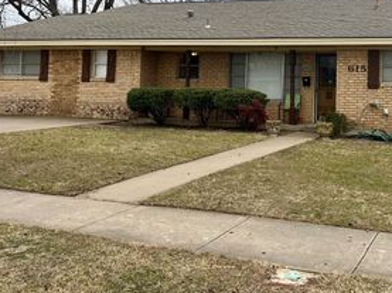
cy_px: 64
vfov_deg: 30.2
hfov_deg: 39.5
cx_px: 290
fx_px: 532
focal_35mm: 47
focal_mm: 5.7
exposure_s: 1/840
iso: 50
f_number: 1.5
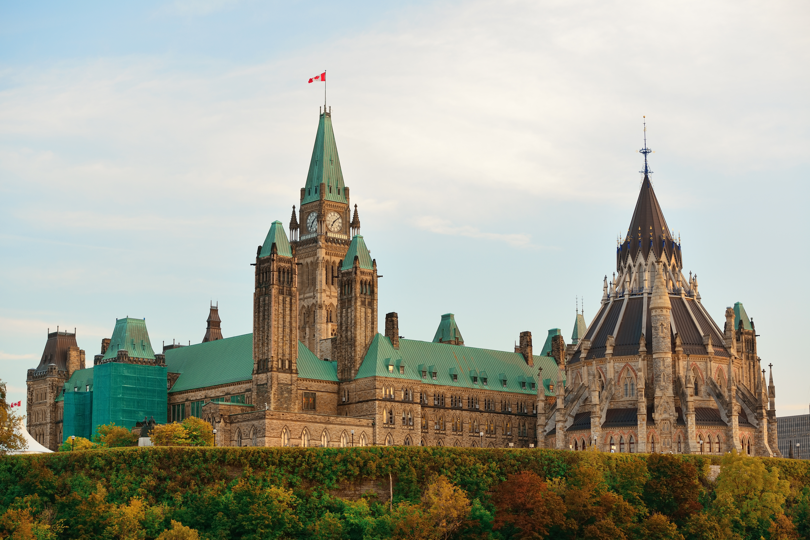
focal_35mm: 70
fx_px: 1575
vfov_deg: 19.5
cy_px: 270
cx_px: 405
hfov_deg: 28.8
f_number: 5
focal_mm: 70
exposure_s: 1/80
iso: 100
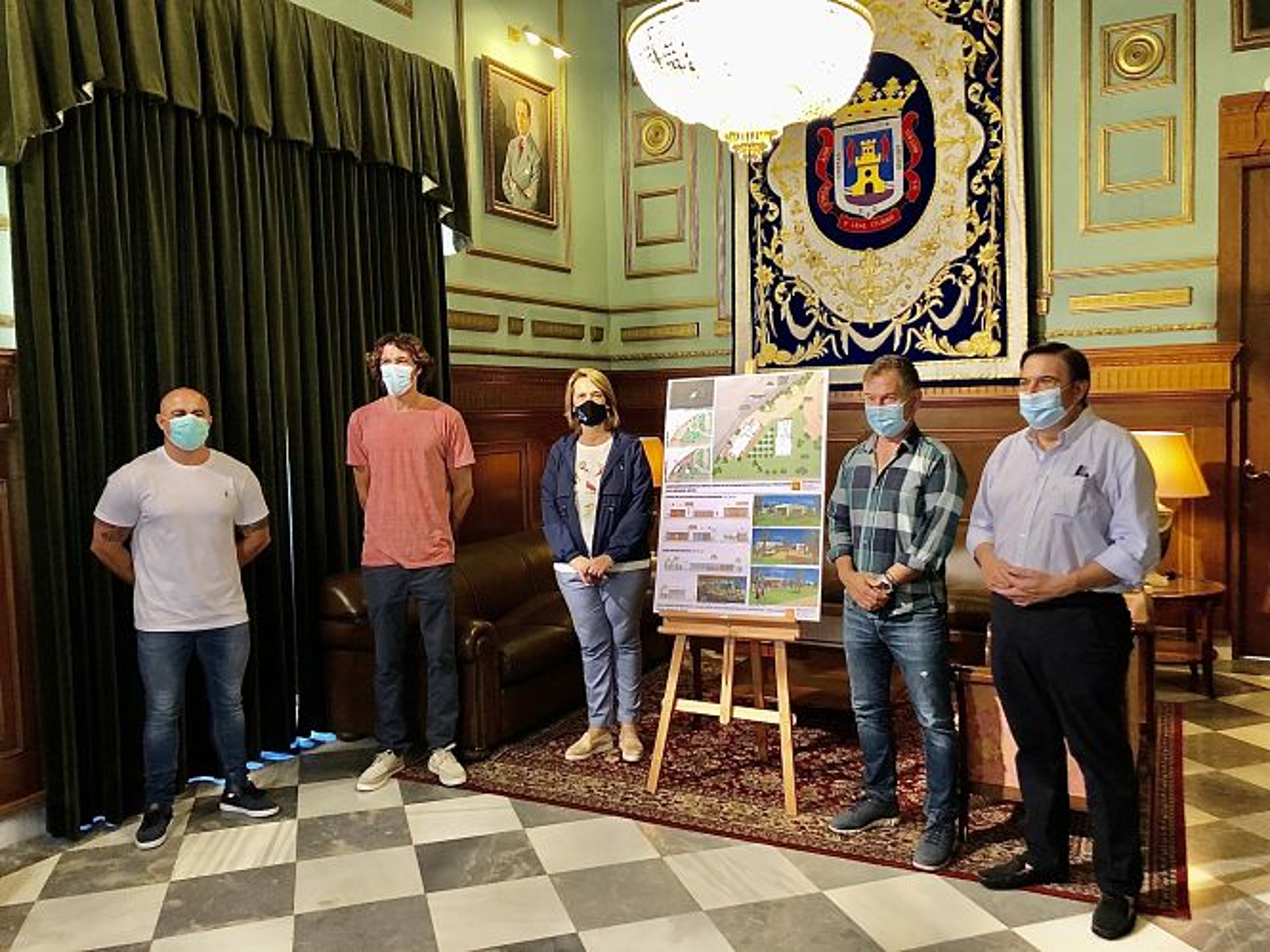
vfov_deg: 49.8
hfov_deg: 63.4
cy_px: 476
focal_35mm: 28
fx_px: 1027
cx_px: 635
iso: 40
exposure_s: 1/17
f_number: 1.8
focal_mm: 4
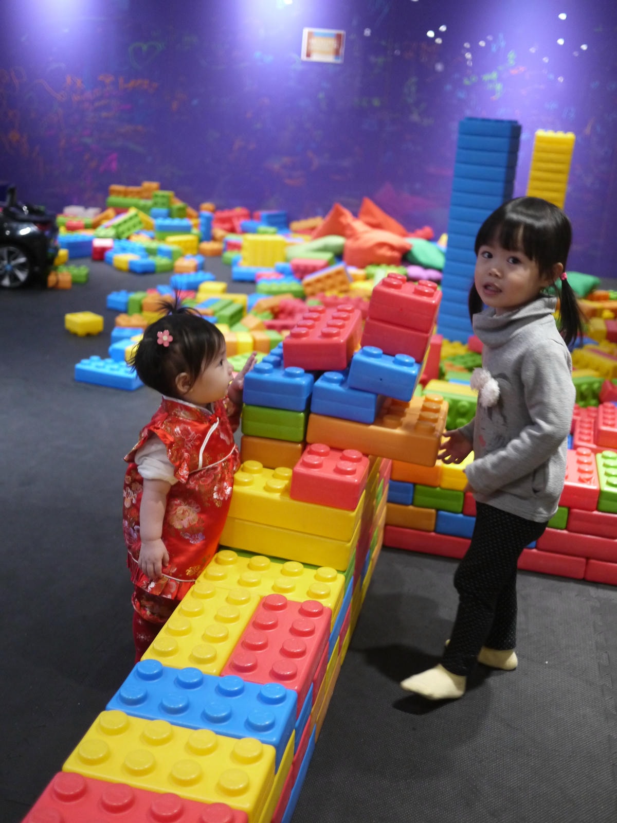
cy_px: 412
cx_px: 308
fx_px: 951
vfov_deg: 46.8
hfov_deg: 36.0
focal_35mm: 40
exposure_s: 1/100
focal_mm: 20
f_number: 1.7
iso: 800
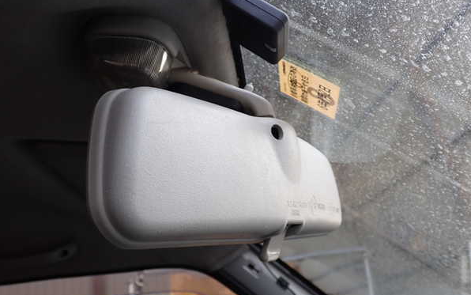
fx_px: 411
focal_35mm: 32
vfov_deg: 39.5
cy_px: 143
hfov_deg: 59.6
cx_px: 235
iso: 100
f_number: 3.2
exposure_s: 1/80
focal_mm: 5.4
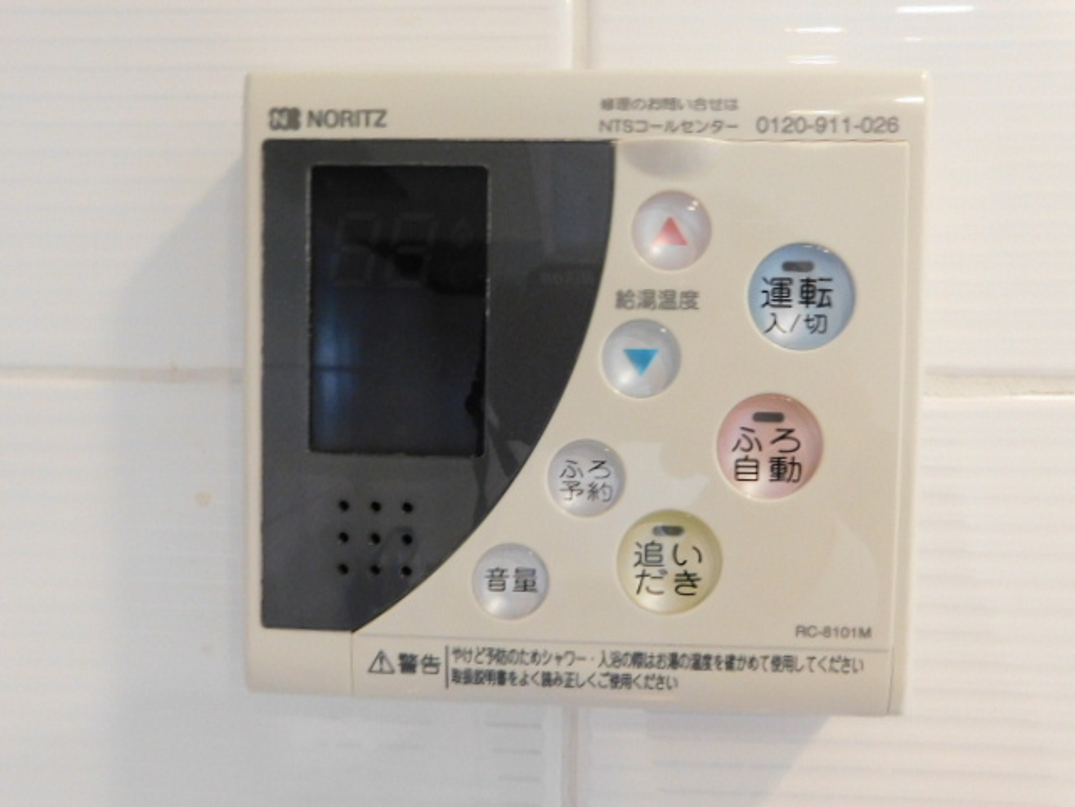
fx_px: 714
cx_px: 538
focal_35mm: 23
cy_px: 404
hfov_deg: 73.9
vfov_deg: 58.9
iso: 400
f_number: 3
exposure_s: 1/15
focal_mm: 4
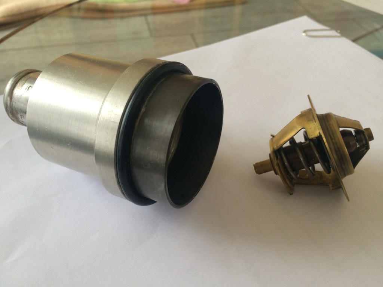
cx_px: 192
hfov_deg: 61.7
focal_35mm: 29
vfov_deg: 48.2
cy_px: 144
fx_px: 321
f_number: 2.2
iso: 64
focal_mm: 4.15
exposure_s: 1/120
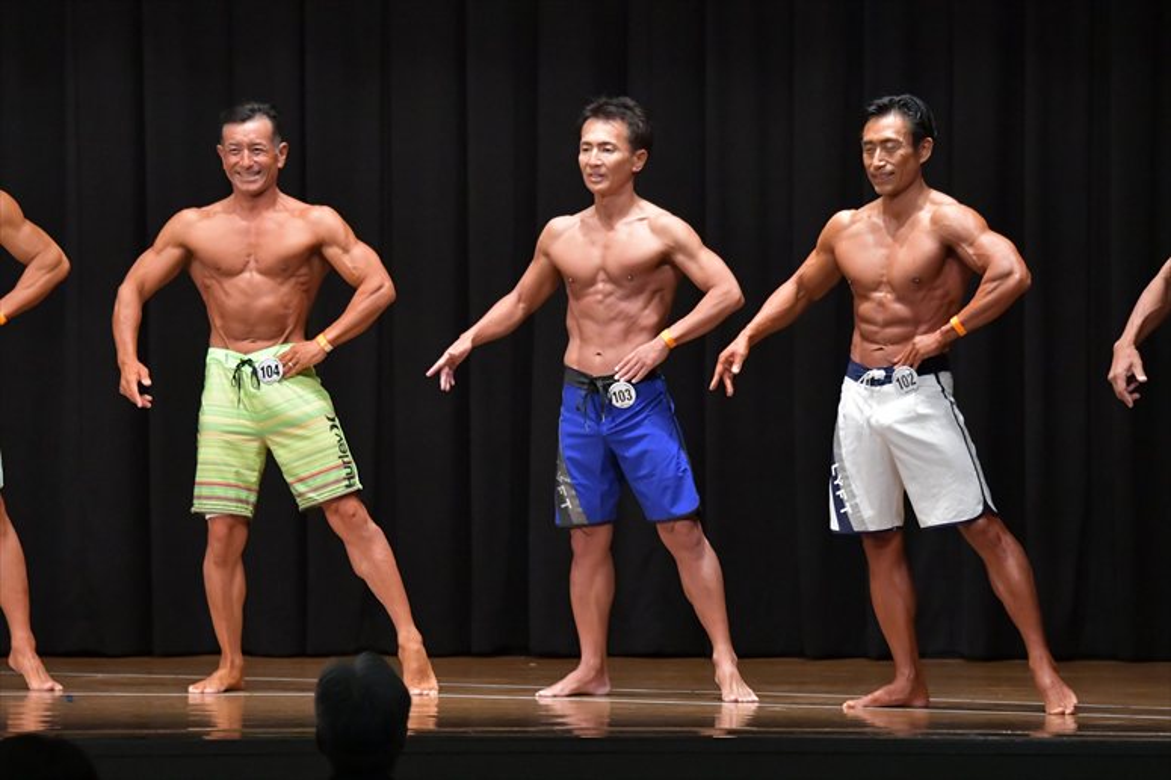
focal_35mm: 202
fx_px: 6567
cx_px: 586
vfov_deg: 6.8
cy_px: 390
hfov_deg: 10.2
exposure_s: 1/400
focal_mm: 135
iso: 6400
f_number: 5.6
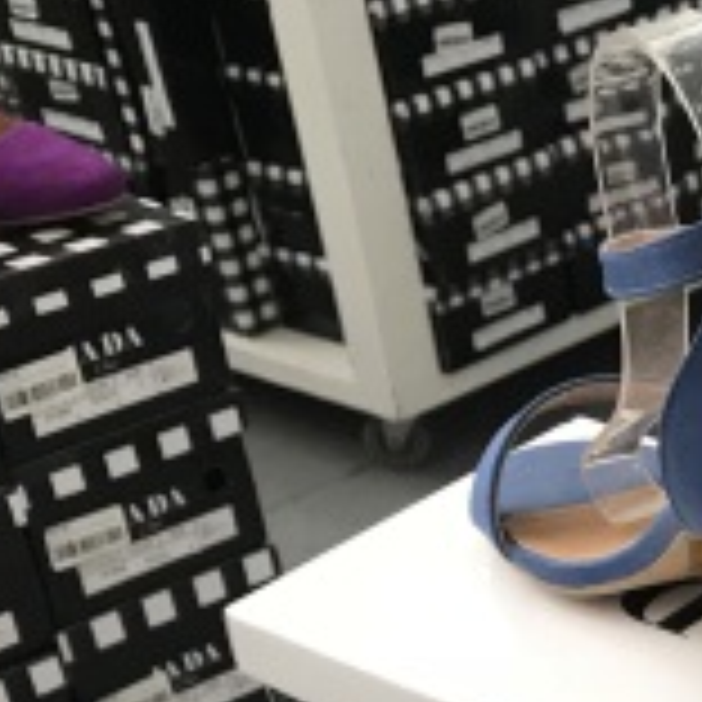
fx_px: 2180
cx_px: 1066
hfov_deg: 16.6
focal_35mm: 95
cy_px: 986
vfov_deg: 16.9
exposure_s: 1/33
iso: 32
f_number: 1.8
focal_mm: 3.99
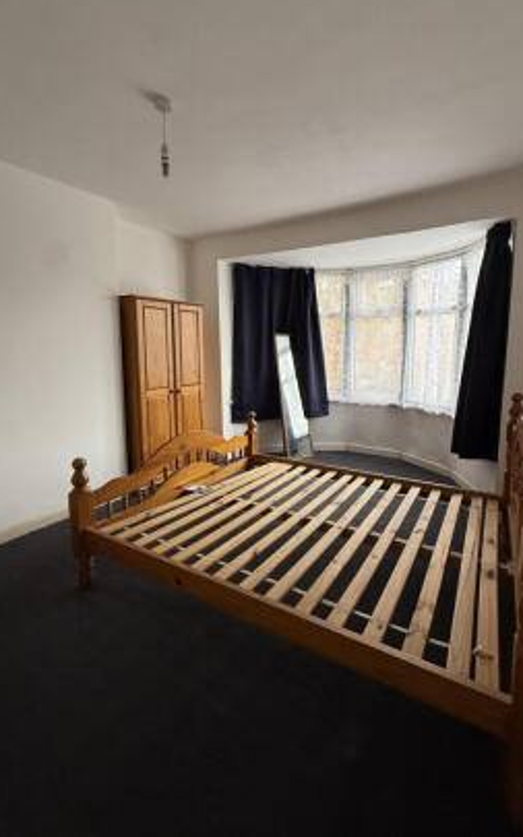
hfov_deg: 70.9
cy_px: 392
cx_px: 298
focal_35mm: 16
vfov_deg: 97.7
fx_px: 365
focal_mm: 2.22
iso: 160
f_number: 2.2
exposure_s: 1/99
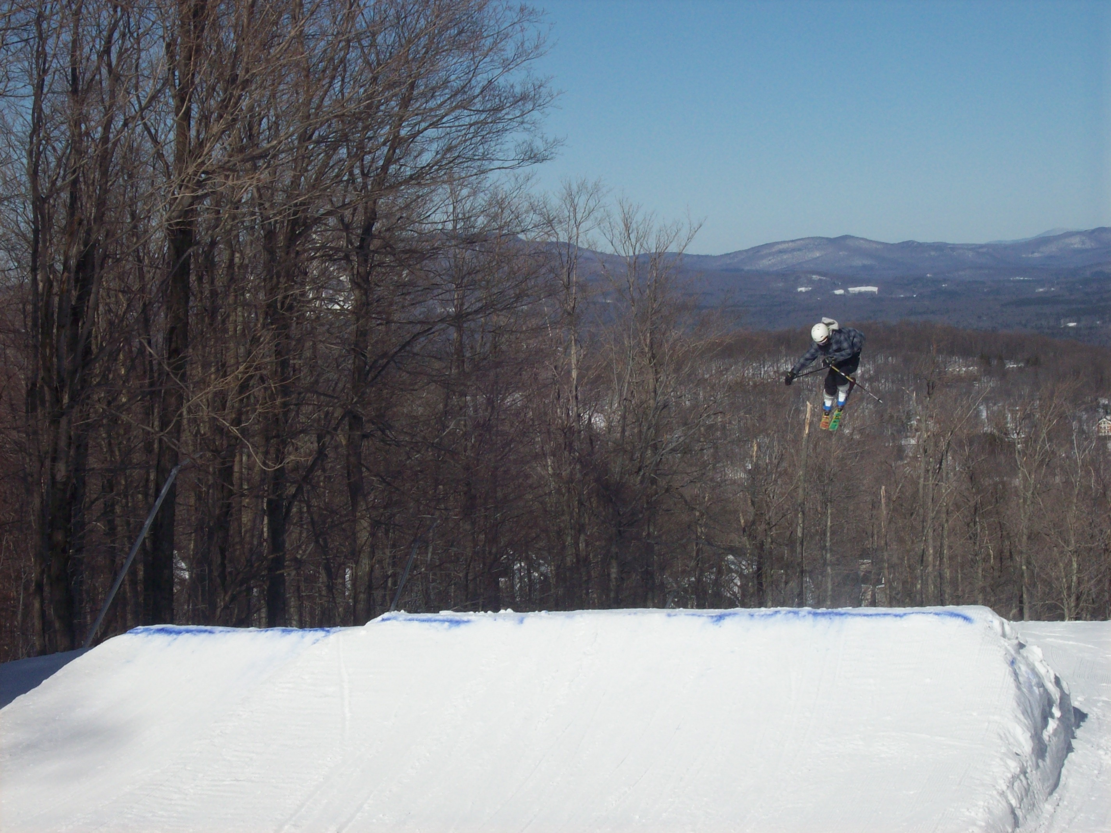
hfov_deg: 22.5
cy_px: 416
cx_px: 556
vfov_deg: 17.0
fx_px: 2791
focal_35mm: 87
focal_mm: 14.3
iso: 80
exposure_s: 1/645
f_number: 7.6
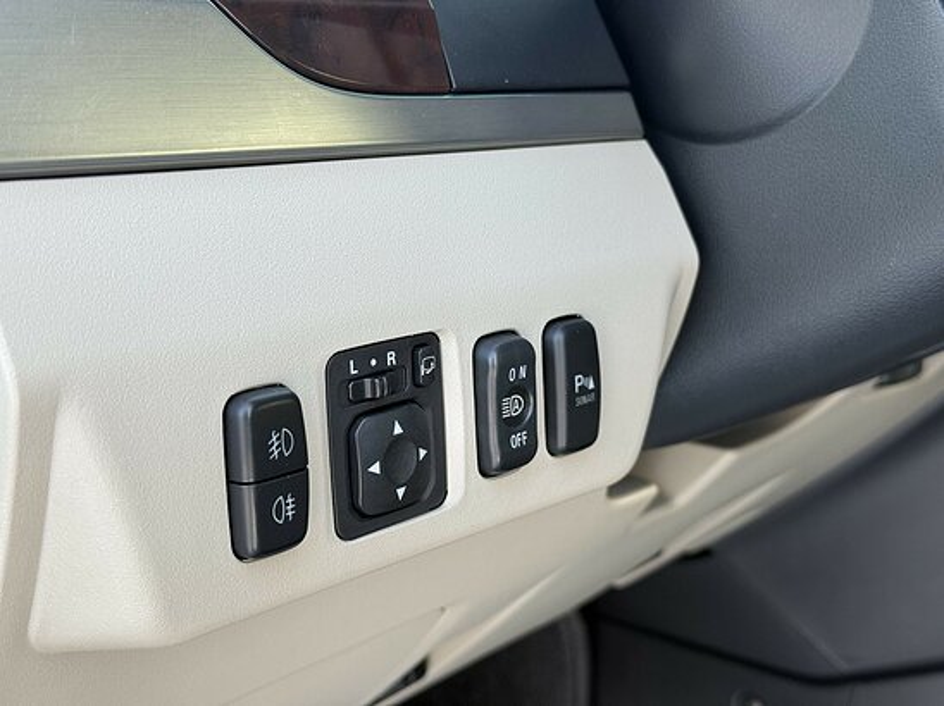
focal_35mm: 48
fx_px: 1308
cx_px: 472
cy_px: 353
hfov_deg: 39.7
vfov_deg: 30.2
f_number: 1.78
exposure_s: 1/121
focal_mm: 6.76
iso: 64
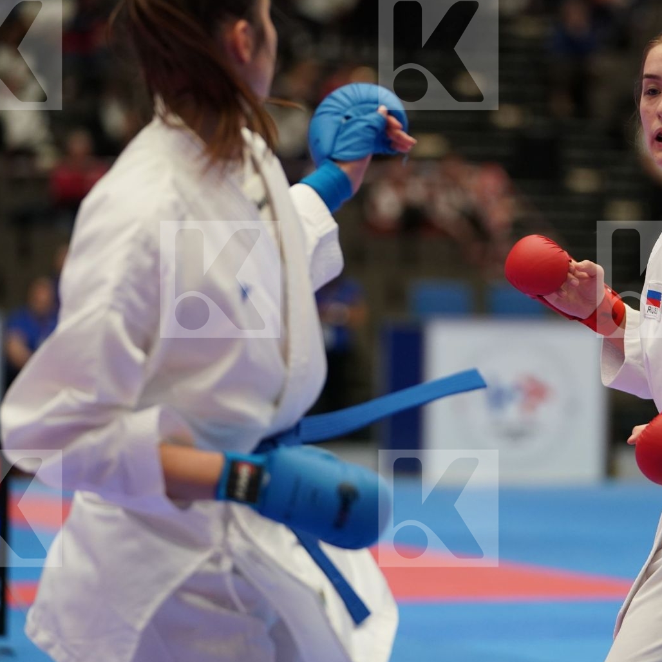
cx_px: 439
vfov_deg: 9.1
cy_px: 279
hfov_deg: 9.1
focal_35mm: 192
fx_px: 4154
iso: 2000
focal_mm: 129
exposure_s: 1/1000
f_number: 2.8
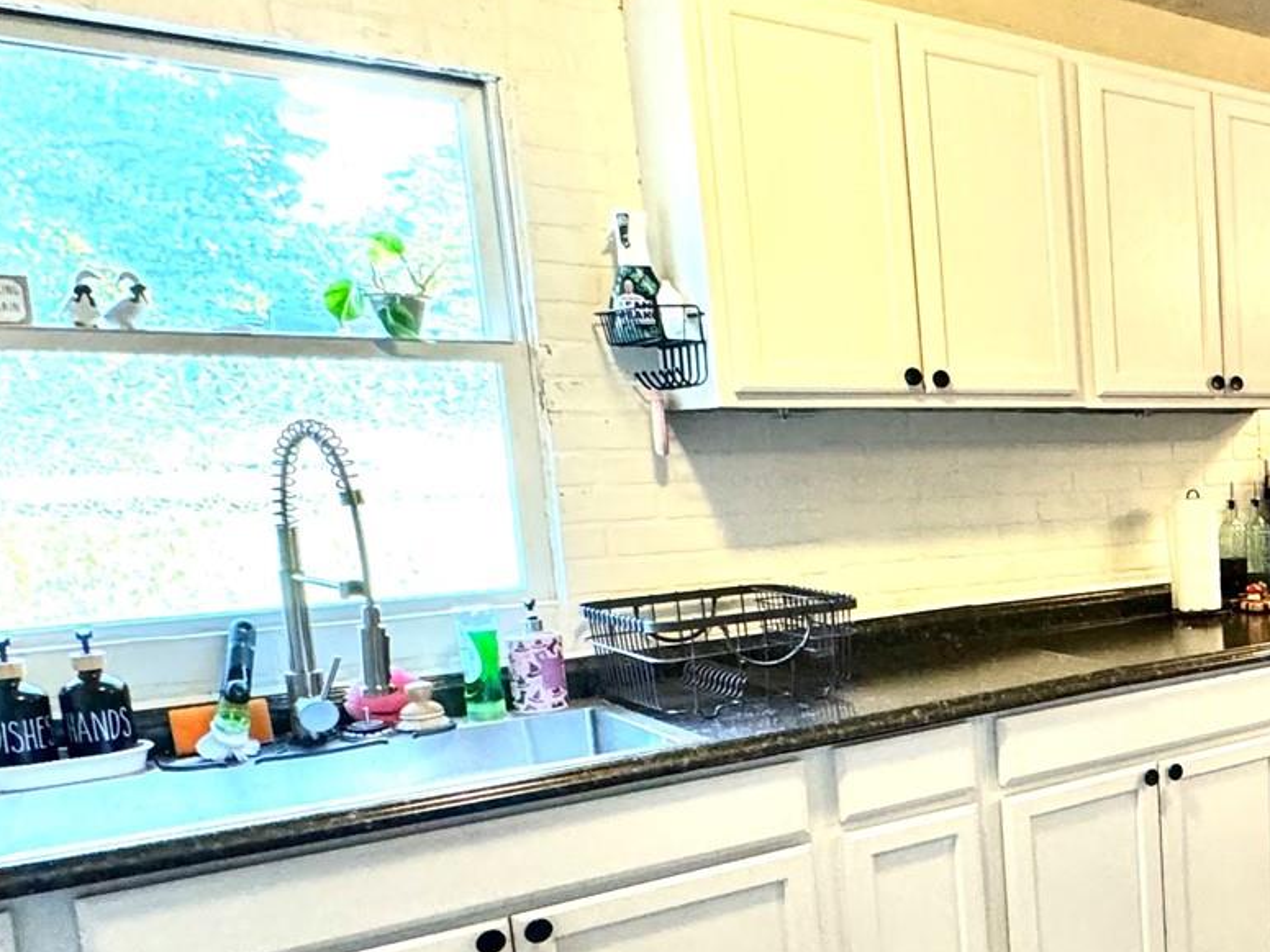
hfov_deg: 39.2
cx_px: 1457
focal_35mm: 37
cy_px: 616
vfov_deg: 38.3
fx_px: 1357
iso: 400
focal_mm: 2.22
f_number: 2.2
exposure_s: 1/60
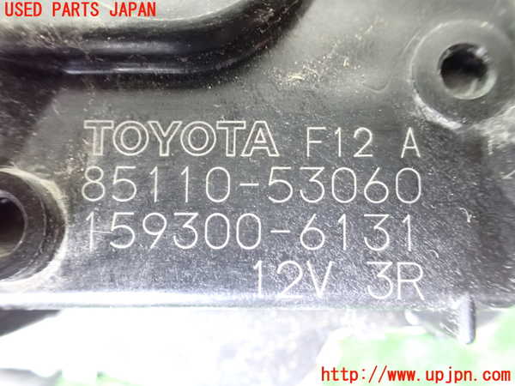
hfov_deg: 60.0
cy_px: 193
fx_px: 446
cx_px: 258
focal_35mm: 30
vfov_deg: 46.8
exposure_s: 1/25
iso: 1600
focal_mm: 5.4
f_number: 2.3
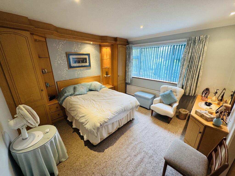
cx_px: 118
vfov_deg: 85.7
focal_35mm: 14
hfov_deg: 102.1
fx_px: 95
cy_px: 88
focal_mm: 2.22
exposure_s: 1/100
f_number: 2.2
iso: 200
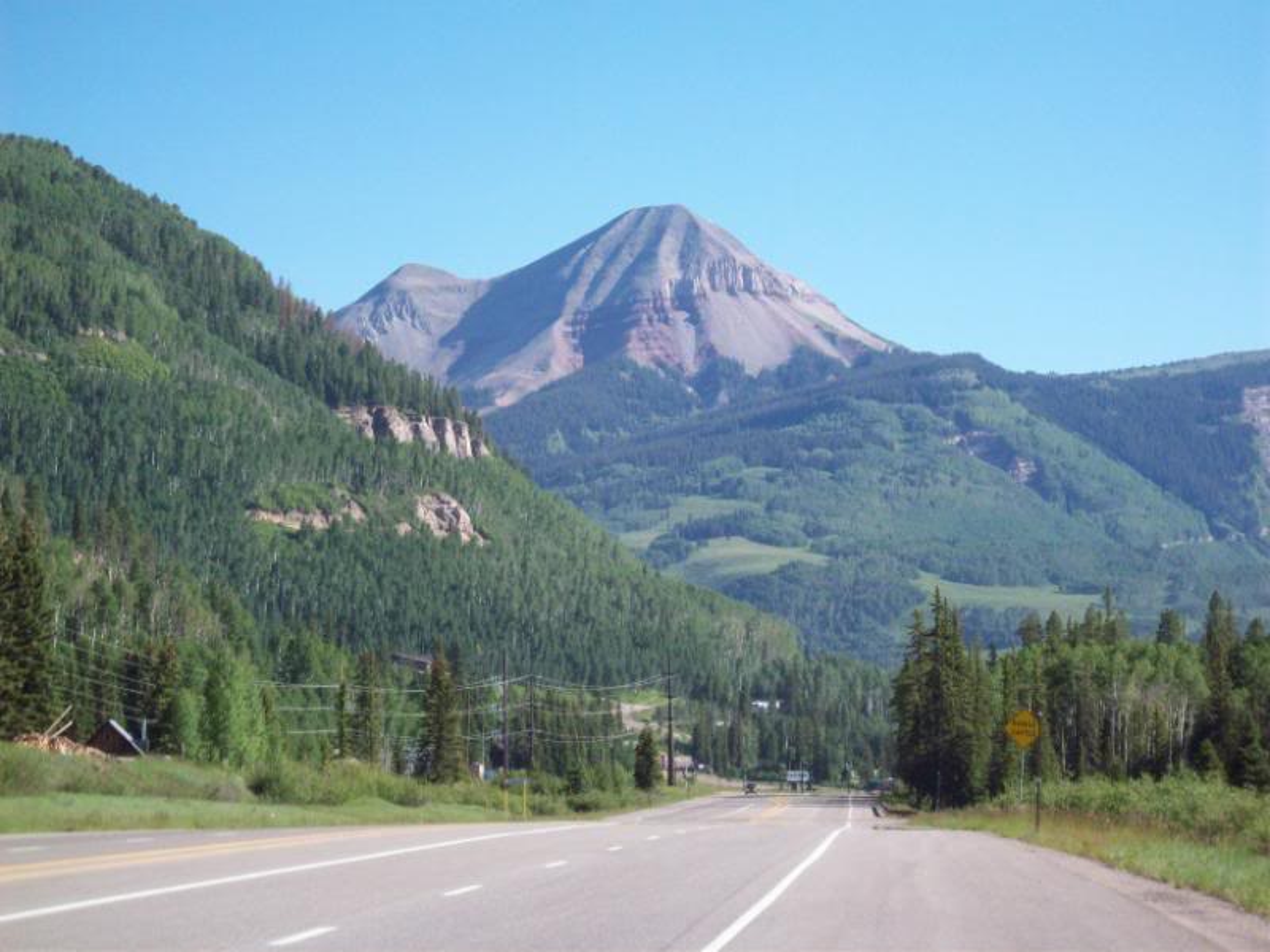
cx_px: 635
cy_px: 476
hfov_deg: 17.7
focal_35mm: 111
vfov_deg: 13.3
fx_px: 4072
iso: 80
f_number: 5.2
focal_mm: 18.6
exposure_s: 1/282
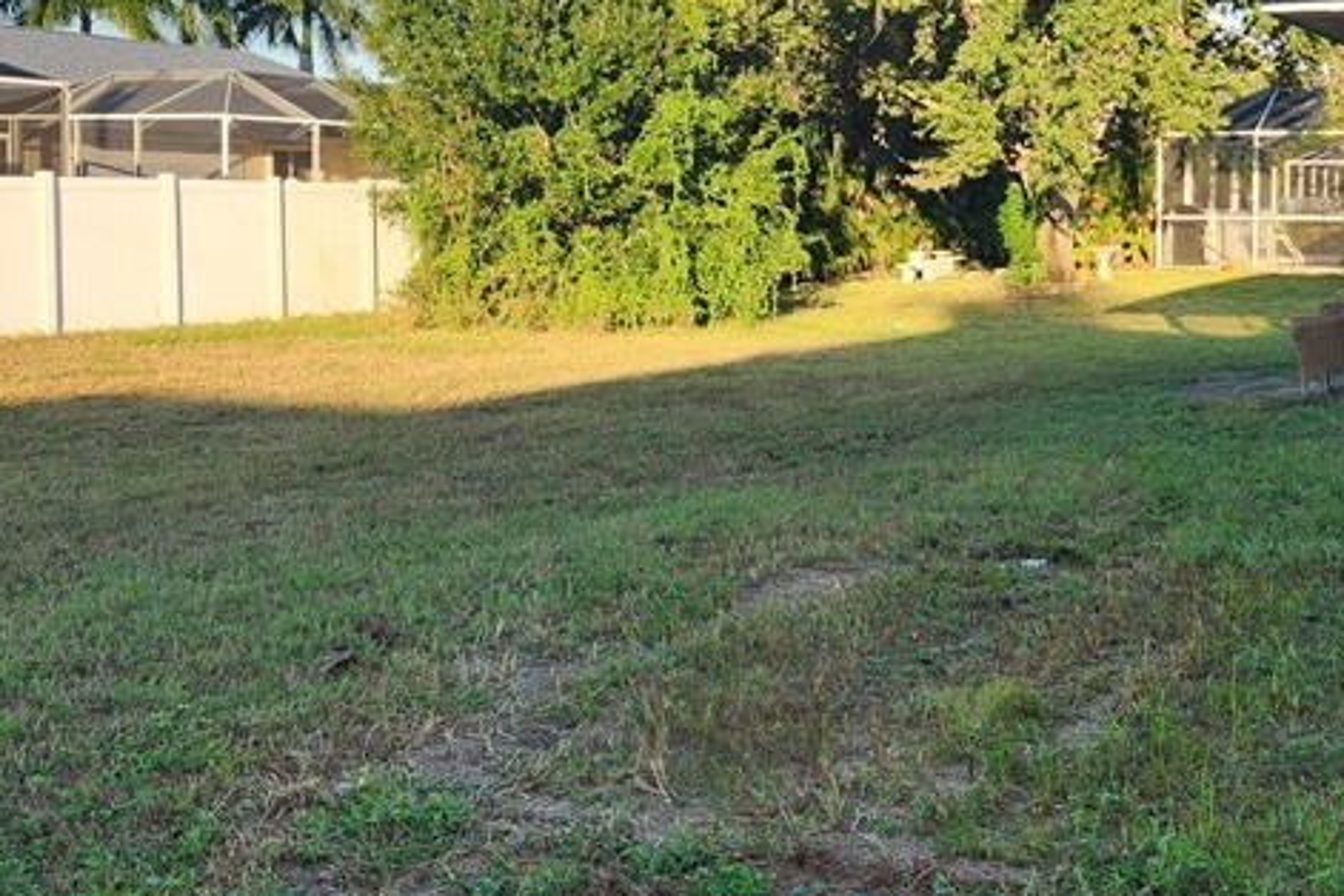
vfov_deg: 25.7
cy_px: 248
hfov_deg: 37.9
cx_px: 845
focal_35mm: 52
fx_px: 1941
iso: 20
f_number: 1.8
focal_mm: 5.4
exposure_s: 1/519
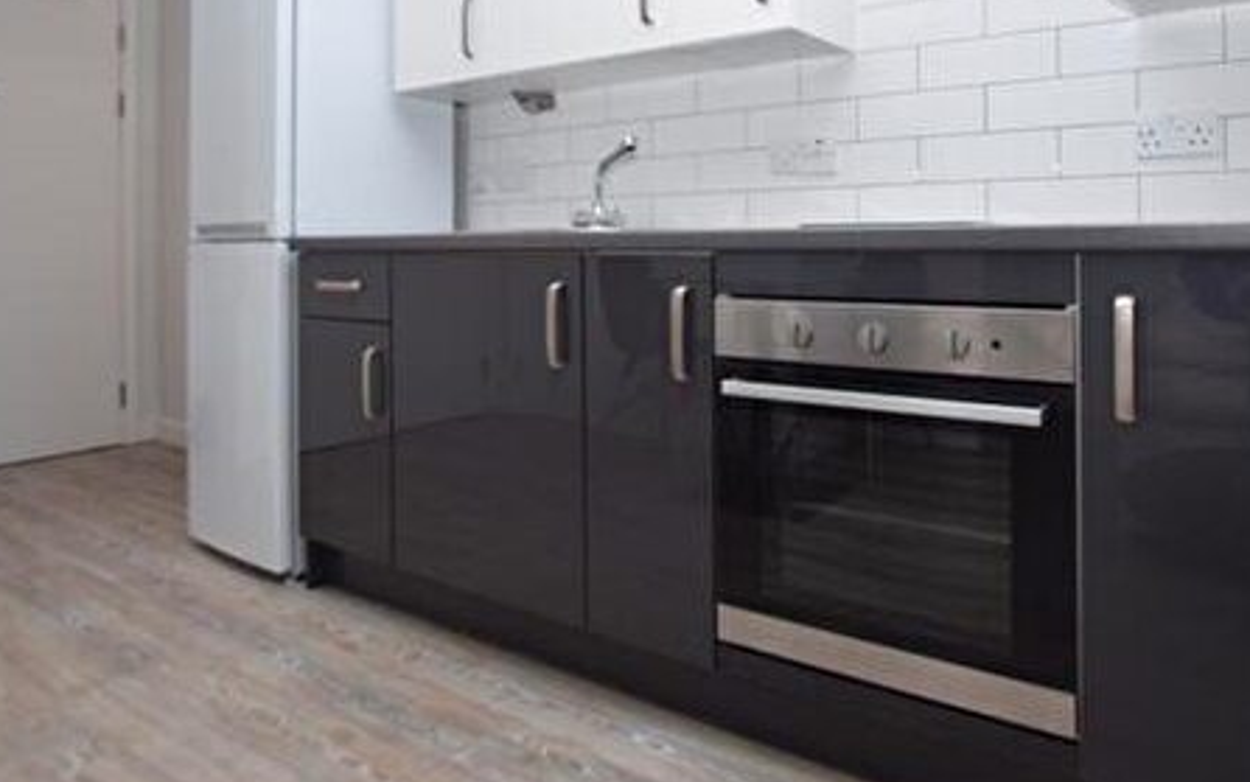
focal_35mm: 24
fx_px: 818
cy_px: 233
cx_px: 743
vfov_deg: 49.8
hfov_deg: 74.1
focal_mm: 10
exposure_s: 1/200
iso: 100
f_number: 4
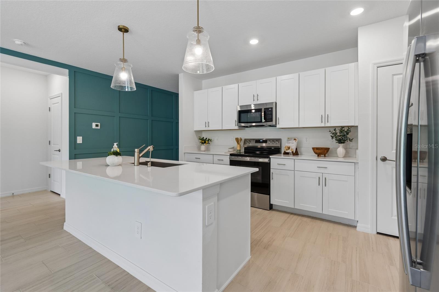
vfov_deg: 77.3
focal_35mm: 15
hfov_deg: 100.4
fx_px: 183
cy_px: 146
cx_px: 220
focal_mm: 10
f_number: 6.3
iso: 100
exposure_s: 1/13
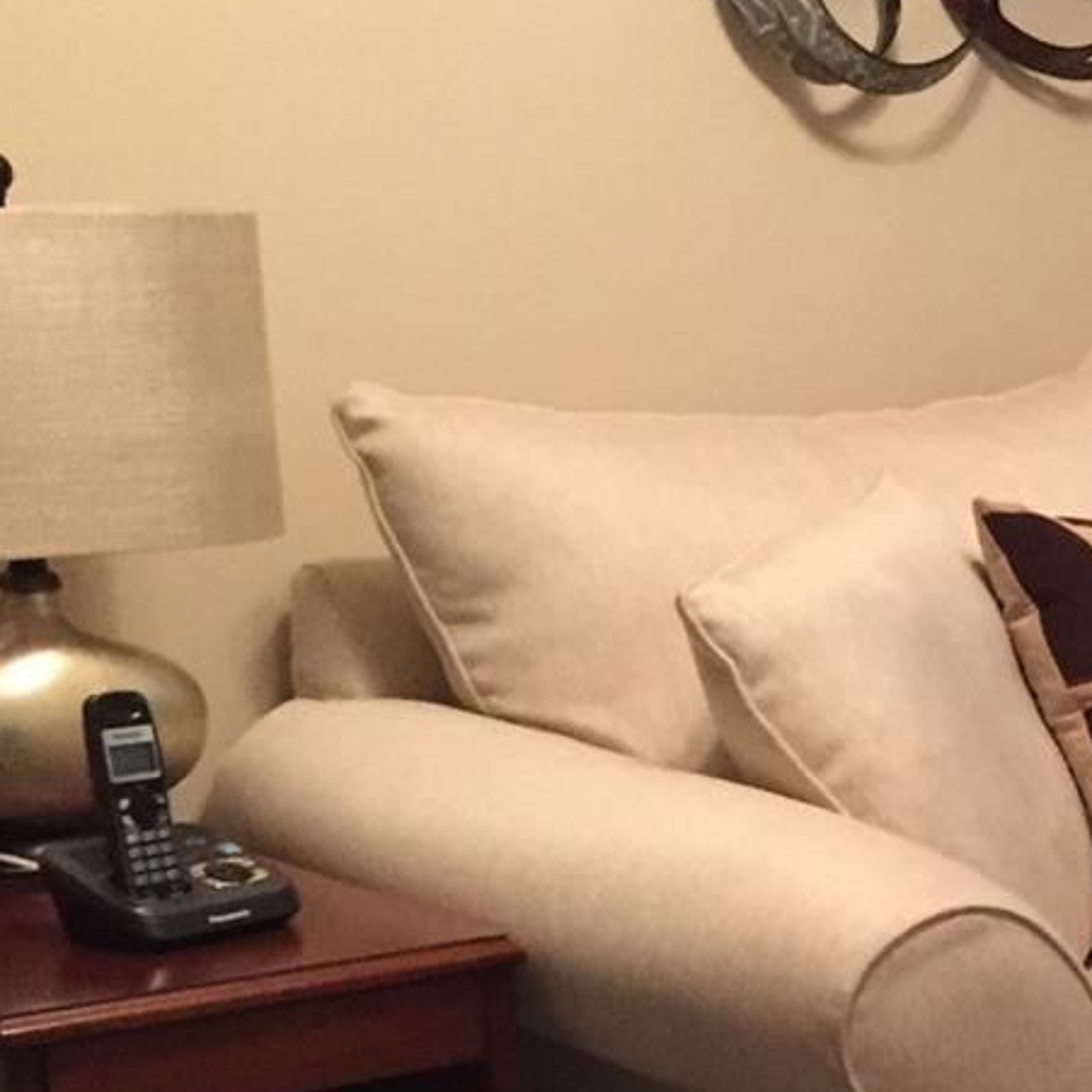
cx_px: 1736
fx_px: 3248
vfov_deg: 18.7
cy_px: 1029
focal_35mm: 91
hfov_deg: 16.9
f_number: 2.2
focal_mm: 4.15
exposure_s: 1/15
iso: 250
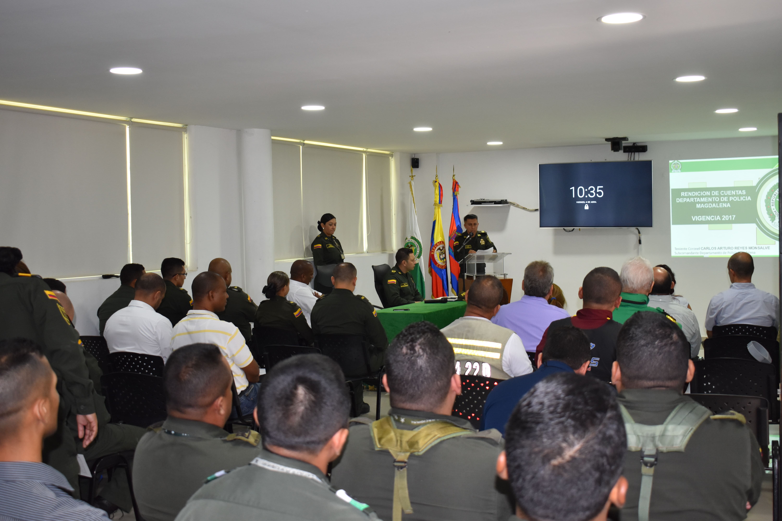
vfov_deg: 30.8
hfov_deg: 45.0
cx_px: 391
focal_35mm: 44
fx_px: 945
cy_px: 260
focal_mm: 29
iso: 800
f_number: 5
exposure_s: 1/100
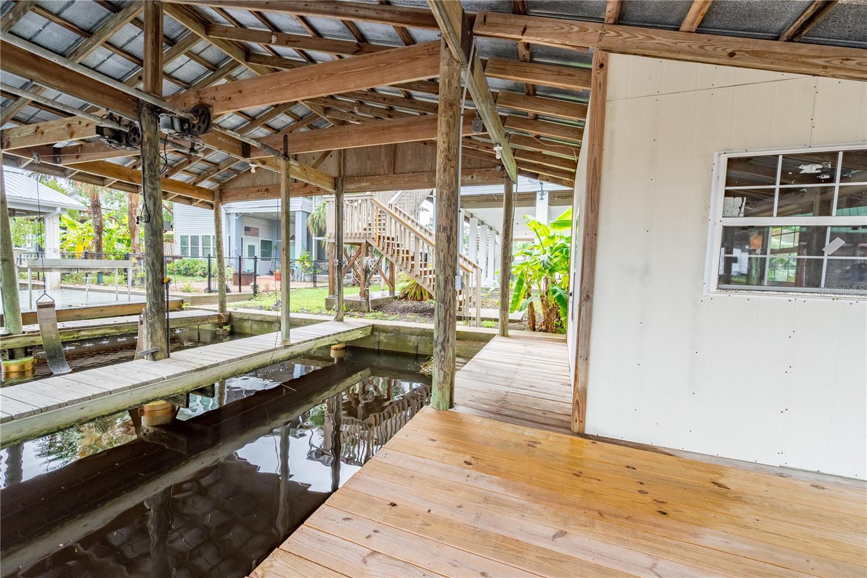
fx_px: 337
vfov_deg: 81.2
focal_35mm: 14
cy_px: 289
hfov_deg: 104.2
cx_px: 434
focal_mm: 14
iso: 400
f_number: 8
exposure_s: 1/320
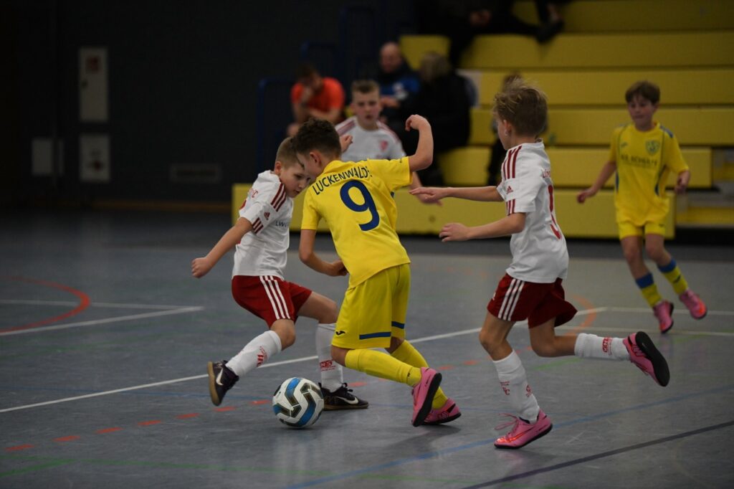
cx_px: 367
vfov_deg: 8.6
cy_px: 244
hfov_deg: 12.8
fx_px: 3261
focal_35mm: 160
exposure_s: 1/1250
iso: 5000
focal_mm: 160
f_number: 2.8
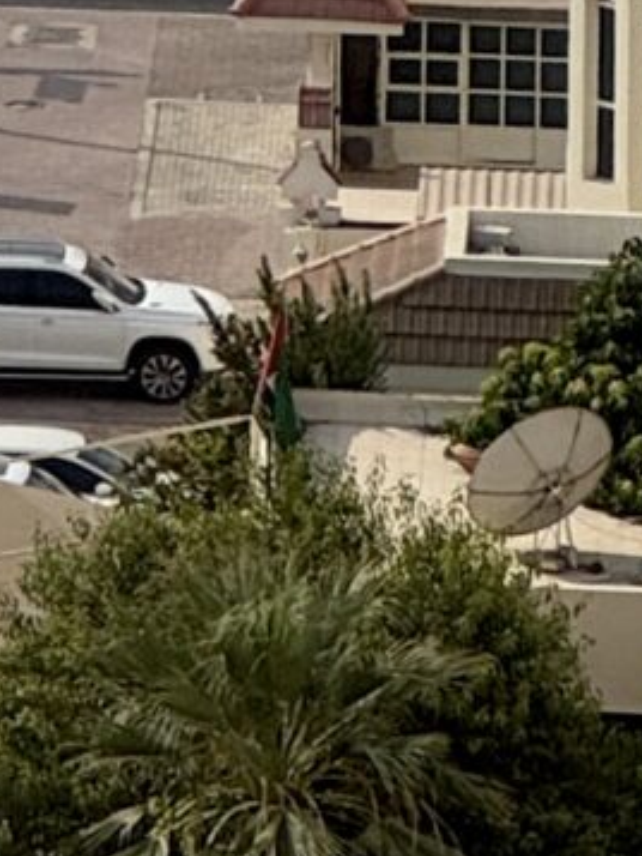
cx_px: -1282
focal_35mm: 552
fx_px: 13642
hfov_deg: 2.7
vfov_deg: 3.5
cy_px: -1314
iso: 25
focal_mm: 9
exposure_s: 1/708
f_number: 2.8
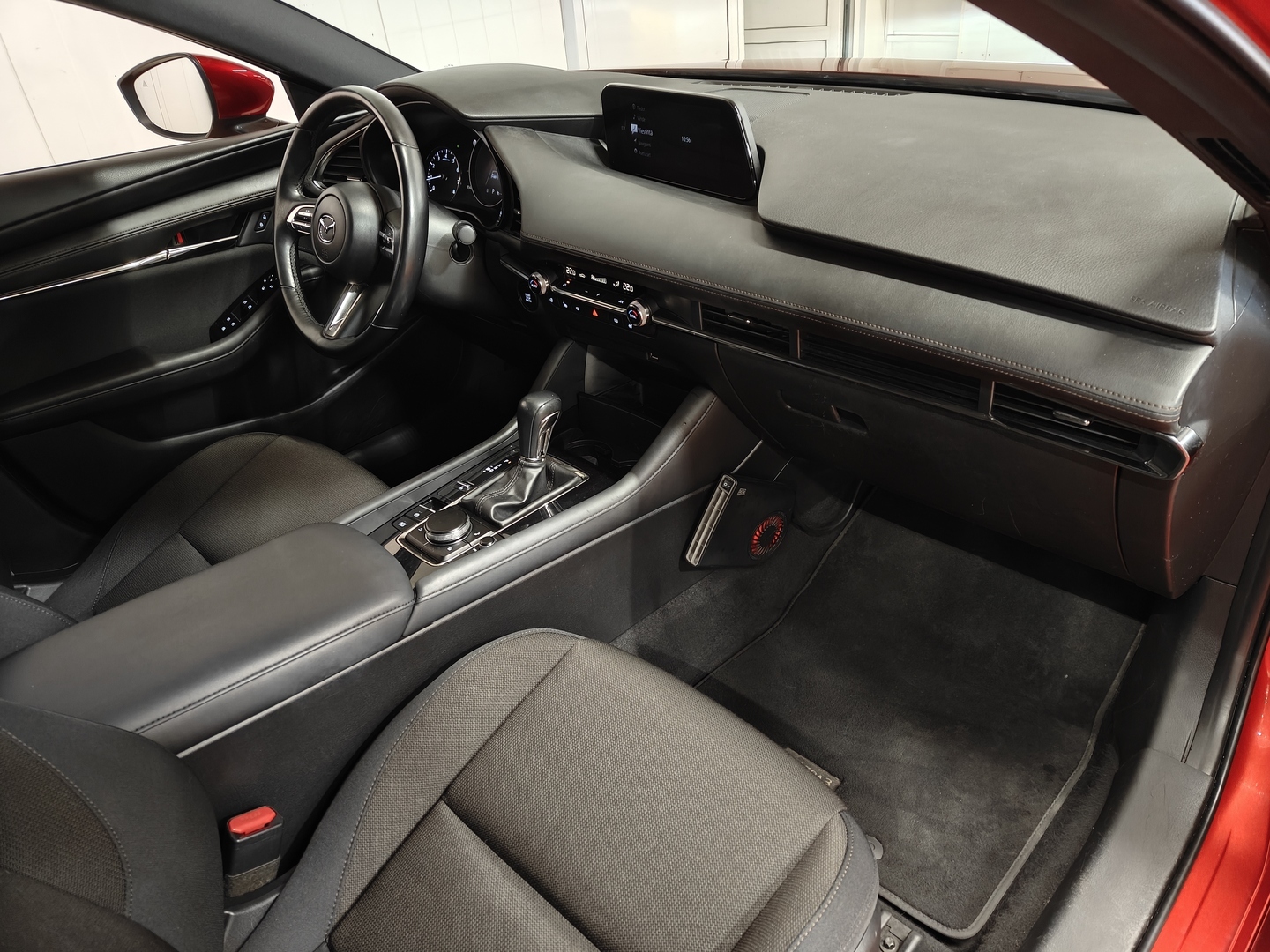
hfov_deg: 71.6
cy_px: 476
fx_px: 881
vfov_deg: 56.8
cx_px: 635
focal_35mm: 24
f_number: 1.8
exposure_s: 1/33
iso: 1250
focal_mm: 5.59
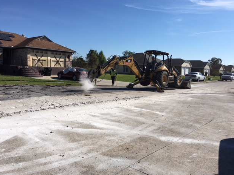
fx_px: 203
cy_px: 87
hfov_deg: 60.0
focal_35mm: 30
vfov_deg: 46.8
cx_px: 119
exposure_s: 1/2959
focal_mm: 4.15
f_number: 2.2
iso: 25
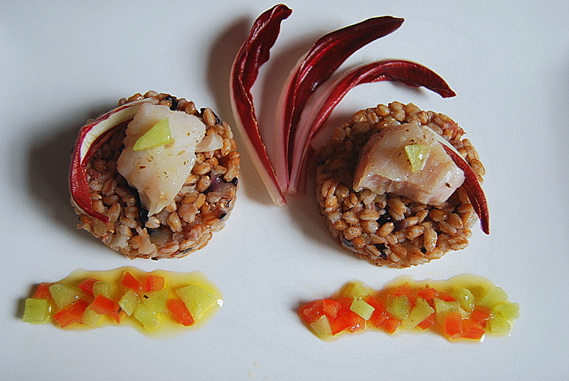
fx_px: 546
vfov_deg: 38.5
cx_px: 284
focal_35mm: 34
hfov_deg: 55.0
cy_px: 190
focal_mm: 23
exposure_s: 1/50
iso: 200
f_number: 3.8
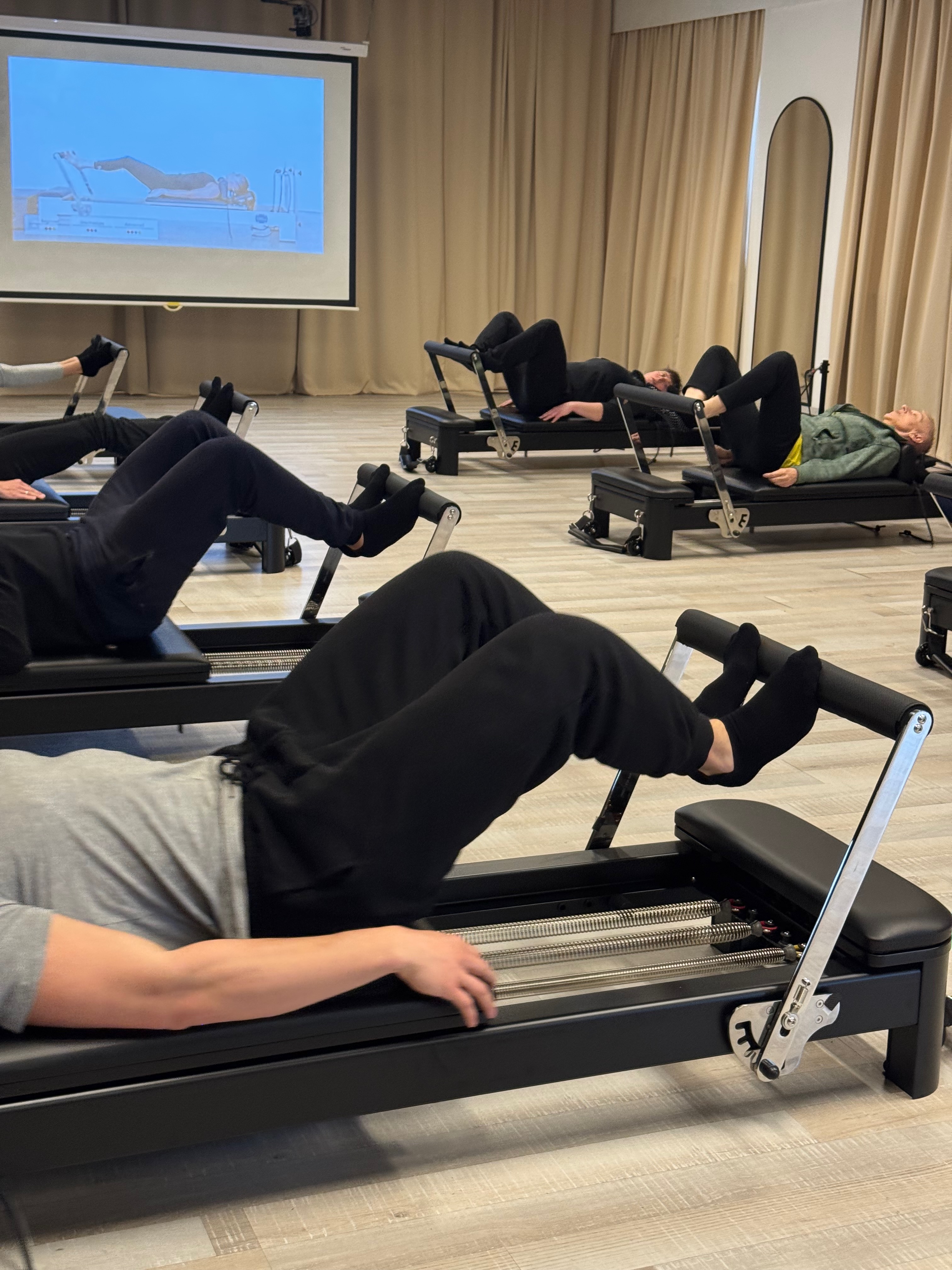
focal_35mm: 48
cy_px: 635
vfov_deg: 39.7
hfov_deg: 30.3
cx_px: 476
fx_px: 1760
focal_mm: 6.76
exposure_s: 1/40
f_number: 1.78
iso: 200
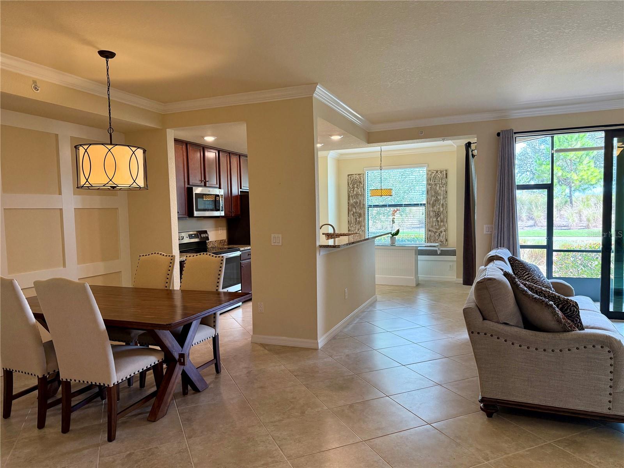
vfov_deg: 56.8
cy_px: 234
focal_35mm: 24
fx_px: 433
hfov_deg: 71.6
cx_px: 312
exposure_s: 1/133
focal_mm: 6.76
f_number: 1.78
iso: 200
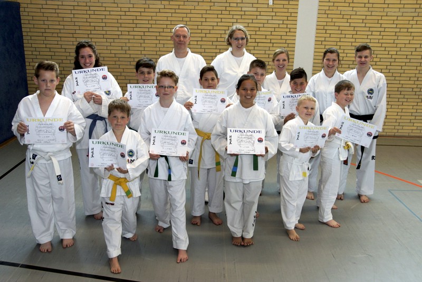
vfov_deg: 40.0
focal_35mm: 33
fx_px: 387
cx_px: 211
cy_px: 141
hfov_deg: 57.2
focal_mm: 22
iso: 160
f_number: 4
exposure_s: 1/60
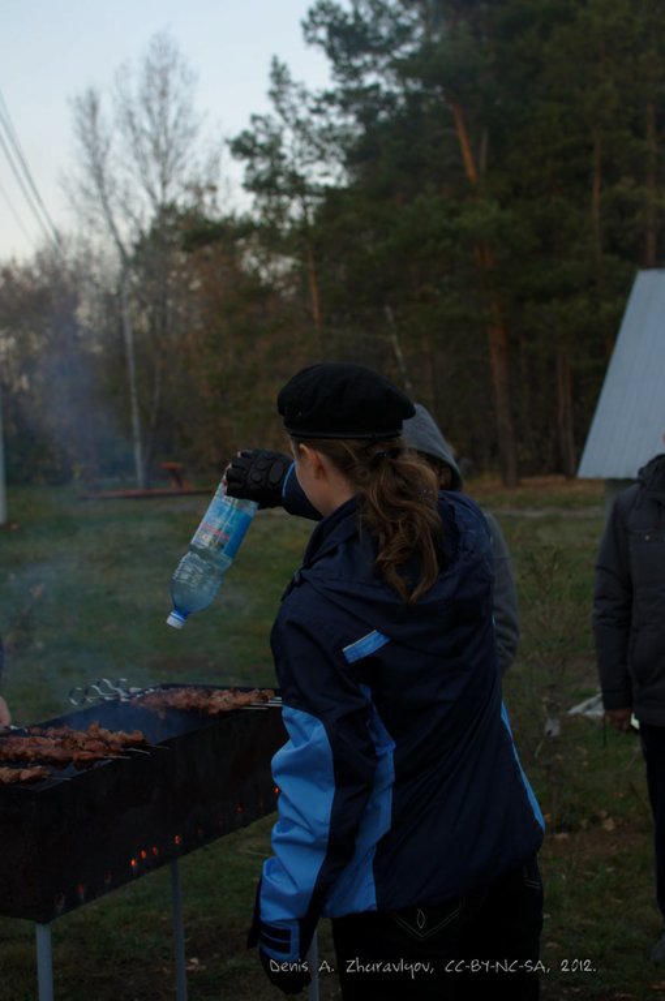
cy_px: 500
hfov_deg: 25.7
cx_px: 332
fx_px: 1459
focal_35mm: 52
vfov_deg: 37.9
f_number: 4
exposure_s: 1/60
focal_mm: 35
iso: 200
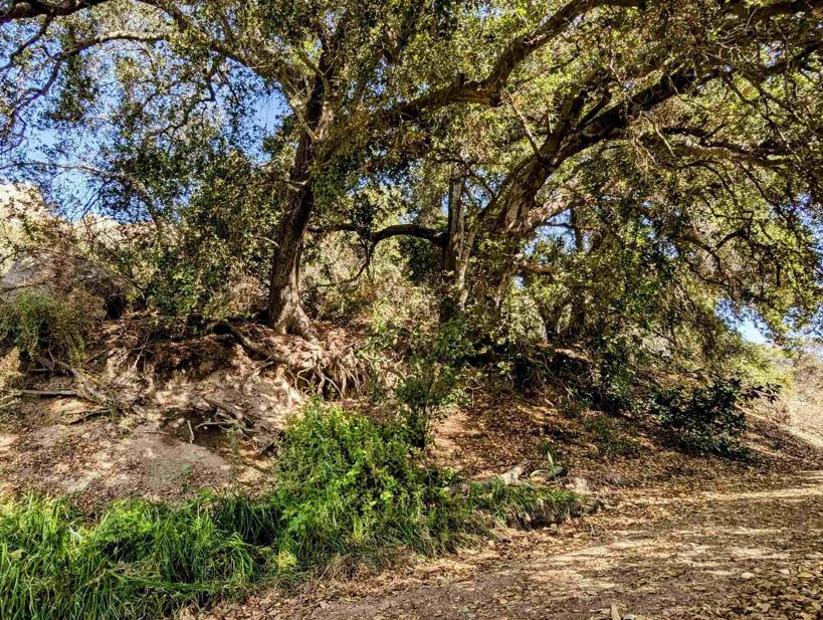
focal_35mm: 20
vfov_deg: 66.1
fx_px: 476
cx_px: 364
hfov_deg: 81.3
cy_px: 319
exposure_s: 1/344
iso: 45
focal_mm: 2.35
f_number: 2.2
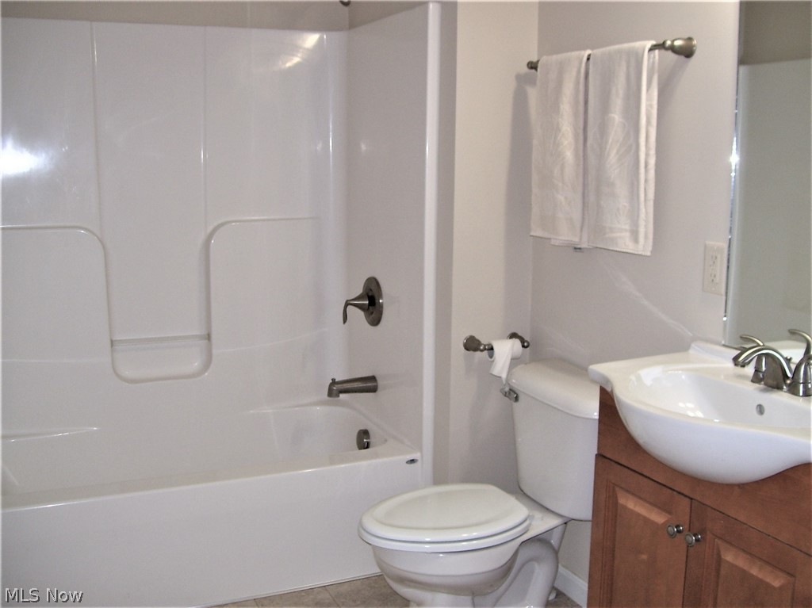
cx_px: 406
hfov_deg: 51.4
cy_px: 304
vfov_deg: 39.6
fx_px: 844
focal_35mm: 36
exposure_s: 1/60
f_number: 2.7
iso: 80
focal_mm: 6
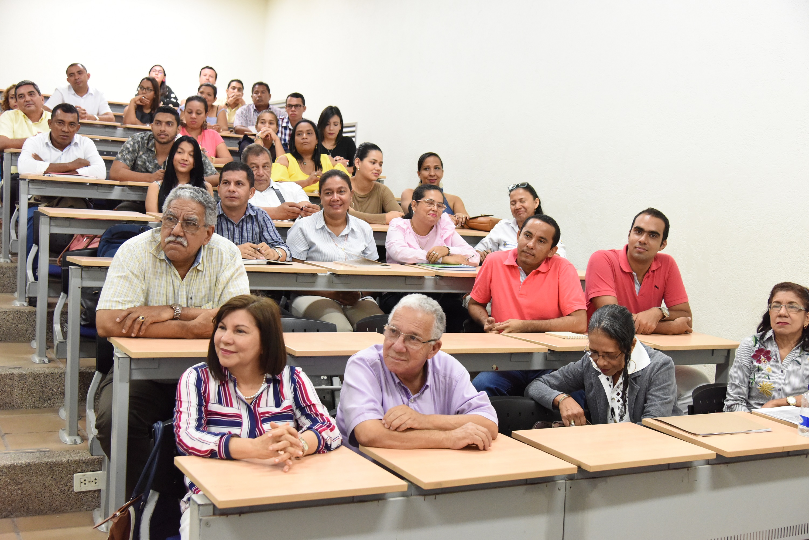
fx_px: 899
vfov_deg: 33.4
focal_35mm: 40
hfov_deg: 48.5
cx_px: 404
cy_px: 270
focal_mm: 40
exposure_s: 1/160
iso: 5000
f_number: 4.5
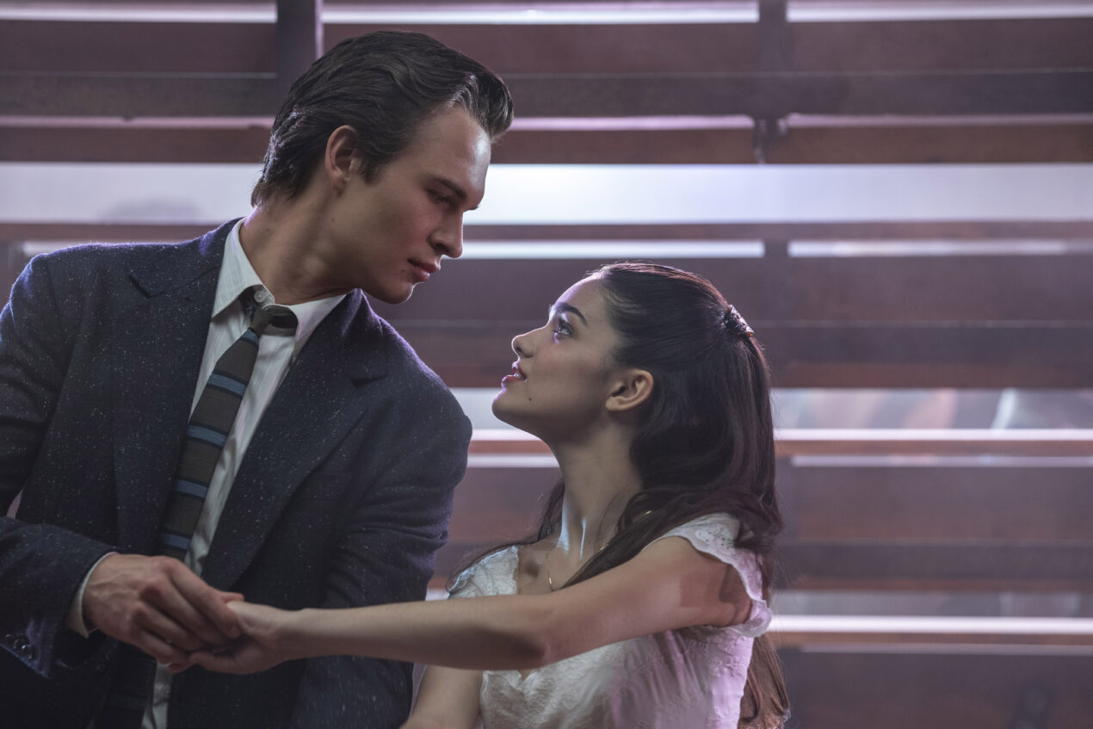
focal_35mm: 156
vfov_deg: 8.8
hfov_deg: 13.2
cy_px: 364
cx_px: 546
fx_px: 4737
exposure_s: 1/200
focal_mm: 156
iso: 640
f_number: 4.5
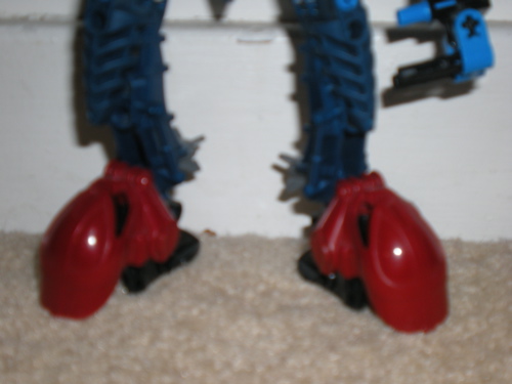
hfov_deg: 34.3
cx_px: 256
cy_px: 192
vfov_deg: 26.1
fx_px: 828
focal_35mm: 56
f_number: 3.9
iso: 64
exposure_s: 1/60
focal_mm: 9.3
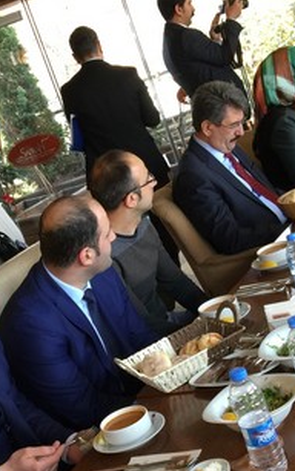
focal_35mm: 67
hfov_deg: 19.4
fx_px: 861
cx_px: 160
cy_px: 308
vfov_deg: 30.4
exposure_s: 1/33
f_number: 2.2
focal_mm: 4.15
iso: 50
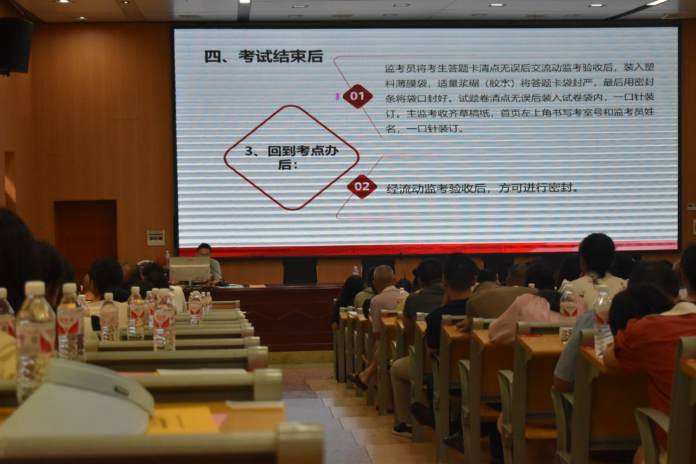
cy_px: 232
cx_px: 348
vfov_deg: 18.9
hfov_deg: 28.1
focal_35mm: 72
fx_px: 1392
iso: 3200
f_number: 5.3
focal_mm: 48
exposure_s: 1/250
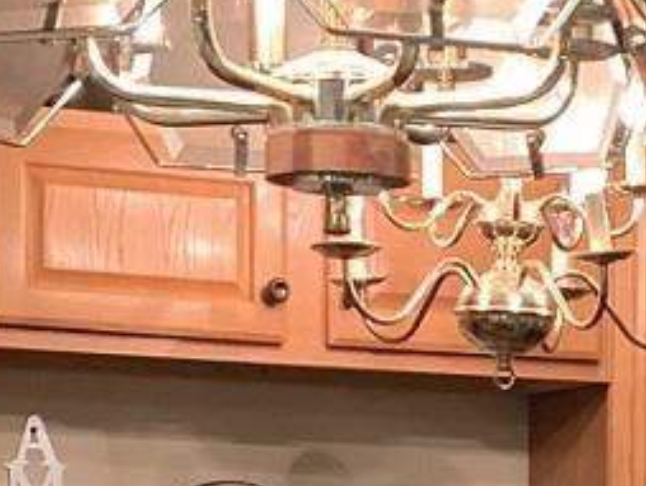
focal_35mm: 167
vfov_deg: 8.4
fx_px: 3119
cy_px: 973
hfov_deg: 11.7
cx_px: 661
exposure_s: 1/60
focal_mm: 4.25
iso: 160
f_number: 1.8
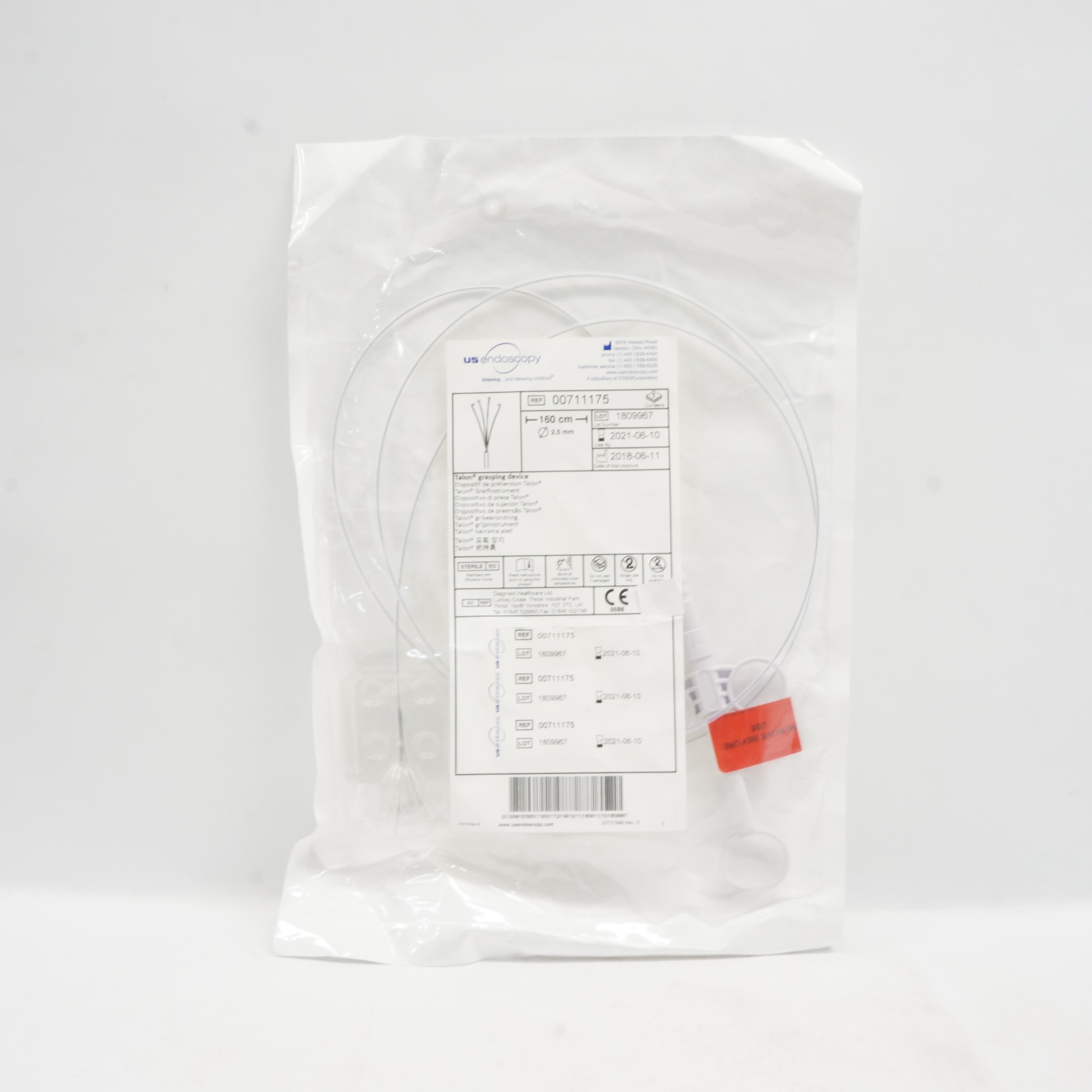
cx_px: 551
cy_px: 541
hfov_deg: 47.2
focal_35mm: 35
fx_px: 1249
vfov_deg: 47.2
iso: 800
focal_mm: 18
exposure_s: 1/15
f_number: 16
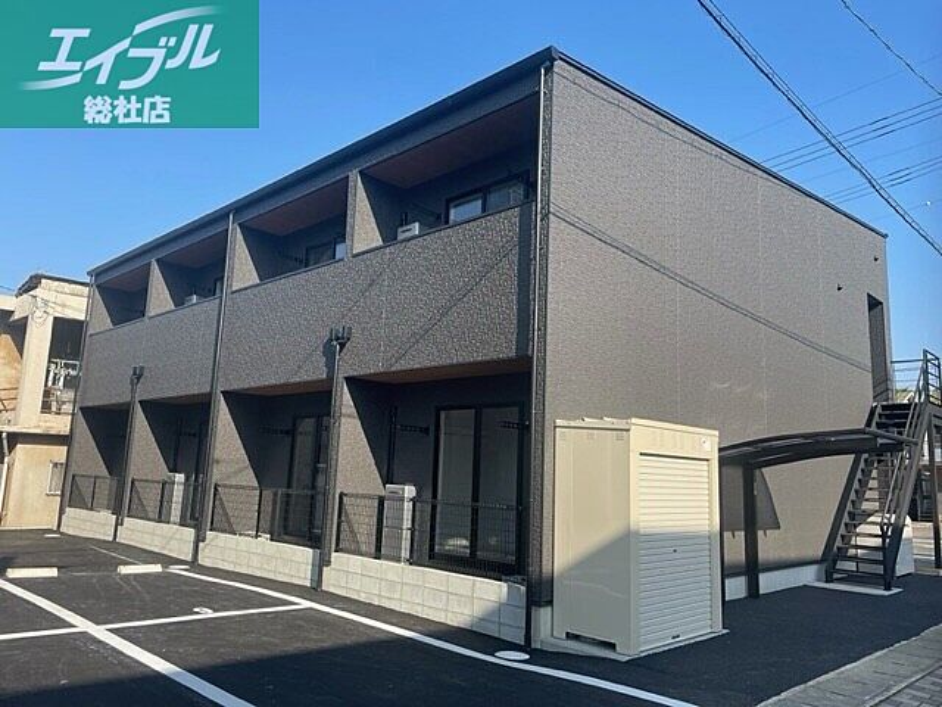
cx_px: 471
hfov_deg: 67.3
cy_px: 354
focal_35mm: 26
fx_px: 708
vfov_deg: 53.1
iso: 32
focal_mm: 4.2
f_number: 1.6
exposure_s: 1/1490
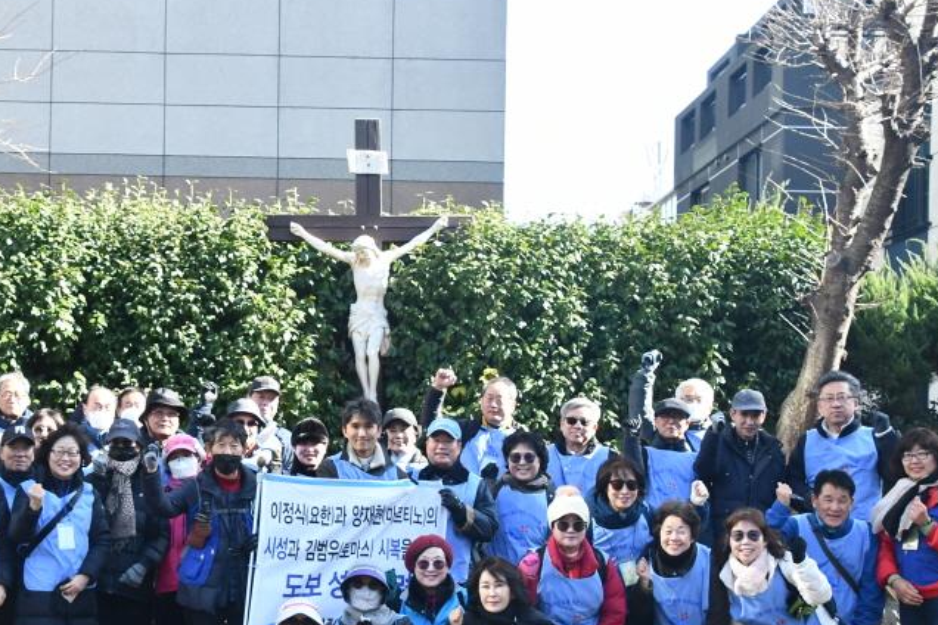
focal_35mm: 64
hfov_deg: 31.2
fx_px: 1667
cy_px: 420
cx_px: 338
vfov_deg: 21.2
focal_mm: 26
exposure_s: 1/200
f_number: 8
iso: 1000
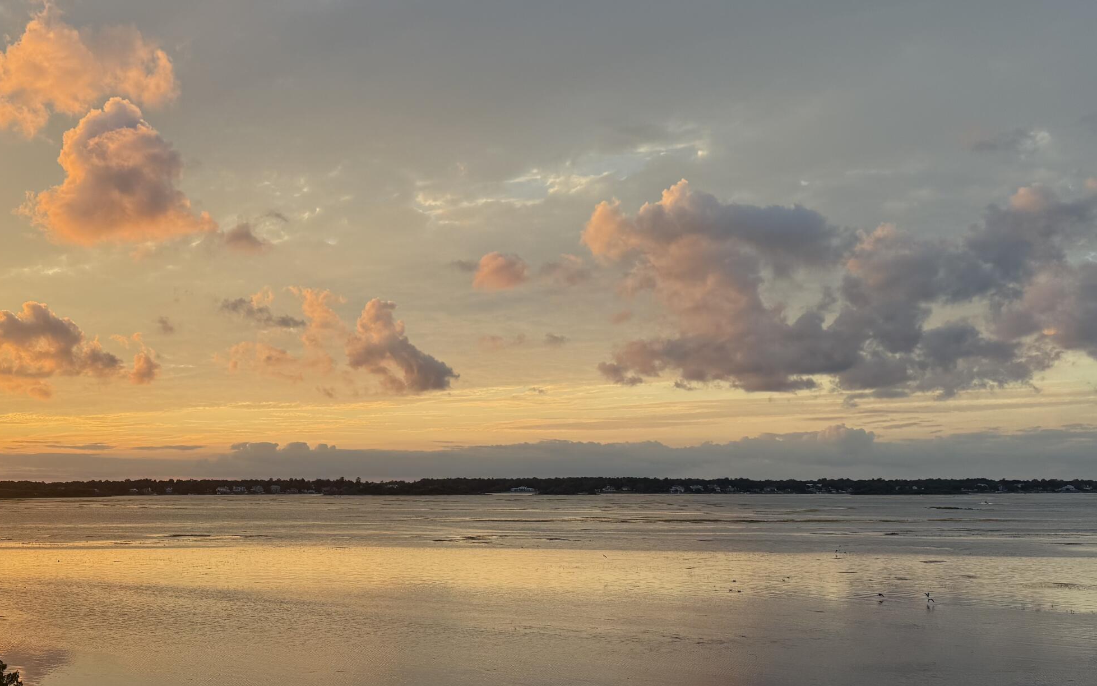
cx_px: 341
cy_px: 389
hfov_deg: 49.3
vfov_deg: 32.7
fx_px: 1166
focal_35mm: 39
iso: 100
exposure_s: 1/840
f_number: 1.78
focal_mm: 6.76
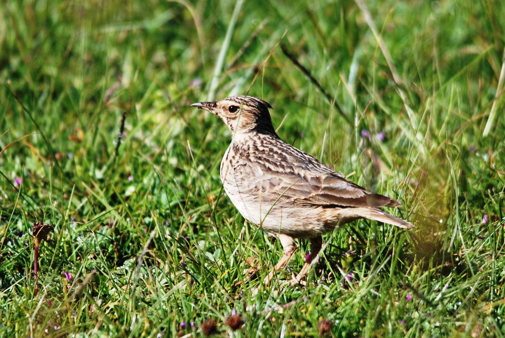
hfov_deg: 2.7
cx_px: 252
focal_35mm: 750
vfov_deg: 1.8
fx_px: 10533
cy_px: 169
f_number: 6.3
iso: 200
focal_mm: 500
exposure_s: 1/500
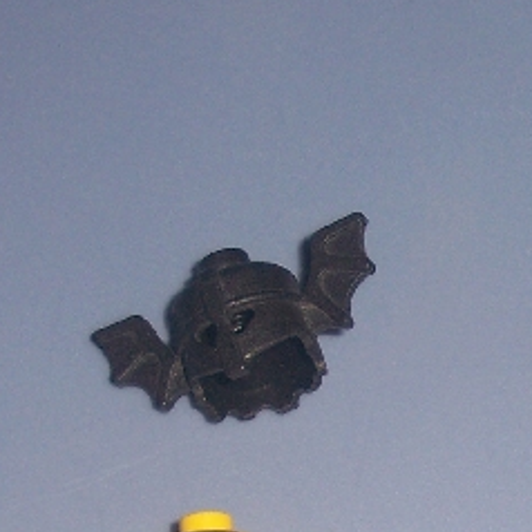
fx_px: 3495
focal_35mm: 201
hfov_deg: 8.6
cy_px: 586
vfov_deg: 8.6
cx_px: 562
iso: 100
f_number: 3.8
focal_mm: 12
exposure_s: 1/100
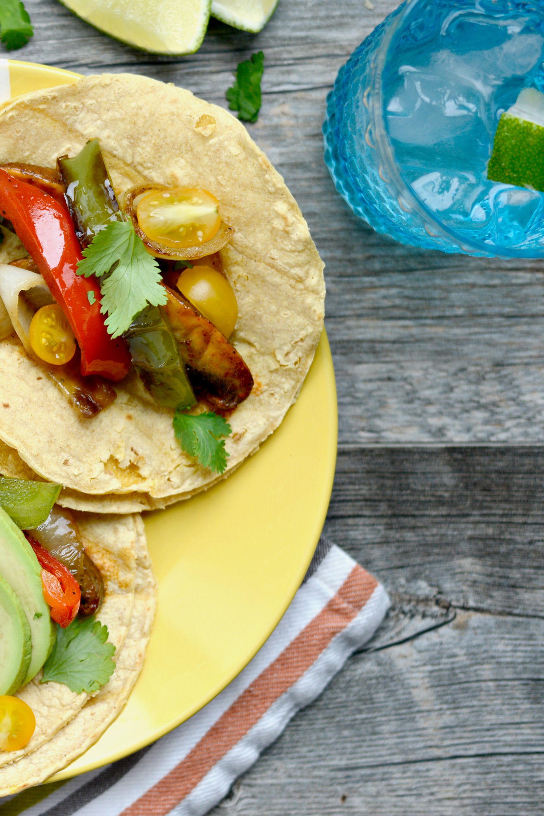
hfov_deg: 15.0
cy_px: 414
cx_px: -152
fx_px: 1971
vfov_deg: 23.4
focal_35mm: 87
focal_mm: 50
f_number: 3.2
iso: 220
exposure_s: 1/400
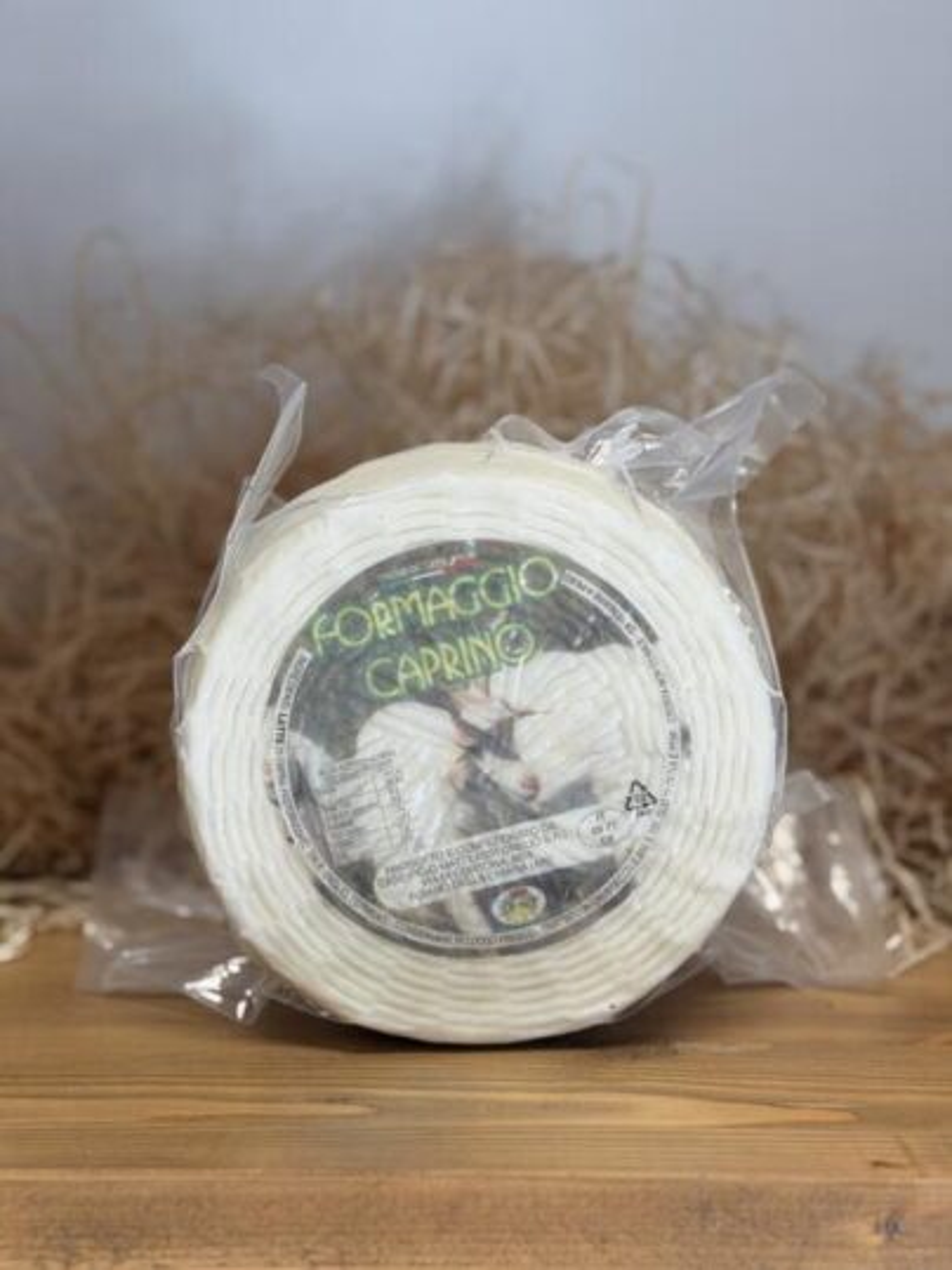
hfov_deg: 30.3
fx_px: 1761
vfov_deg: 39.7
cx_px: 476
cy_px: 635
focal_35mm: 48
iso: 50
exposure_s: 1/100
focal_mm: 6.76
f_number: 1.78
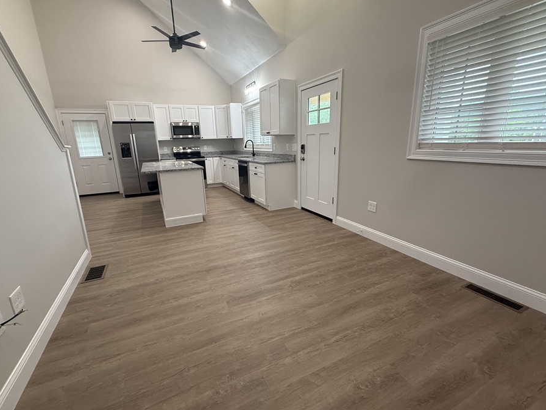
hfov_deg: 94.5
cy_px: 205
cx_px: 269
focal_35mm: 16
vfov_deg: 78.1
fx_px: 252
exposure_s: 1/120
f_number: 2.2
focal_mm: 2.22
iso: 320
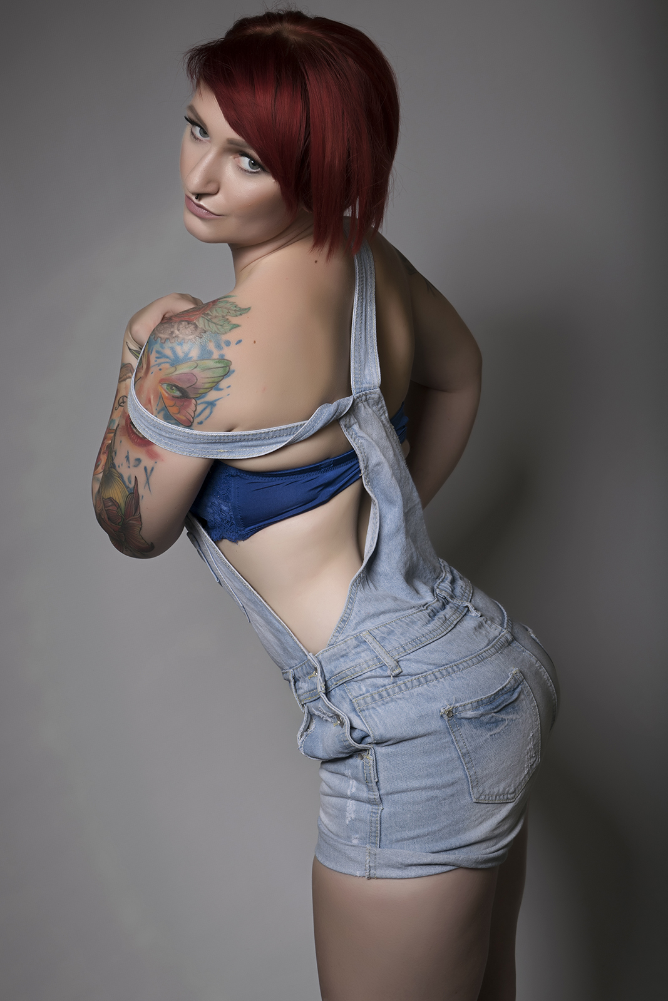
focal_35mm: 82
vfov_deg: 24.6
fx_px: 2296
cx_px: 334
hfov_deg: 16.6
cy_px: 500
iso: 100
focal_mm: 55
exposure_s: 1/160
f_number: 11
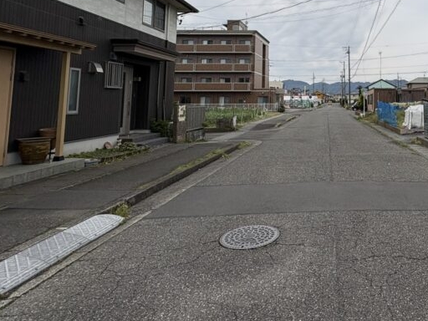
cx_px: 344
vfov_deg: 47.3
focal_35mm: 28
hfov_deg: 58.5
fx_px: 346
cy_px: 68
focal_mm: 2.22
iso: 50
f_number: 2.2
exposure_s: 1/4630
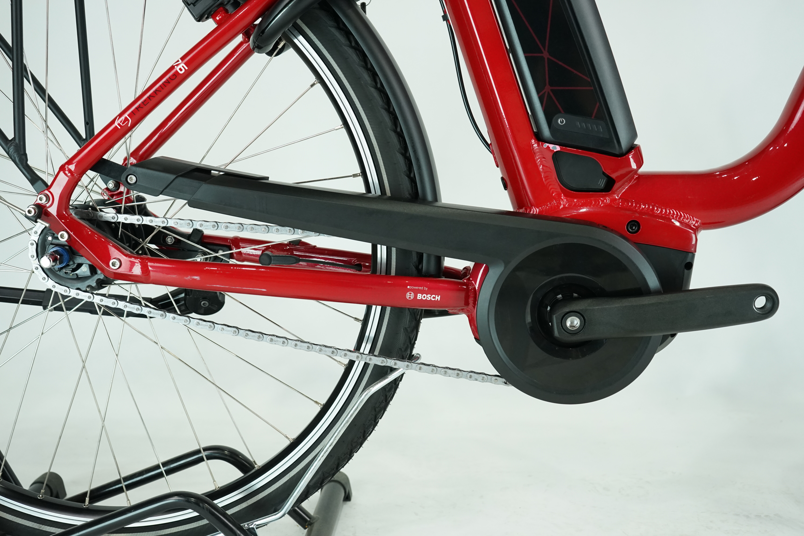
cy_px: 268
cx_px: 402
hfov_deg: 51.9
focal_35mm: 37
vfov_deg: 35.9
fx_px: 826
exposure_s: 1/200
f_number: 5.6
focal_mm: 37
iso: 1600
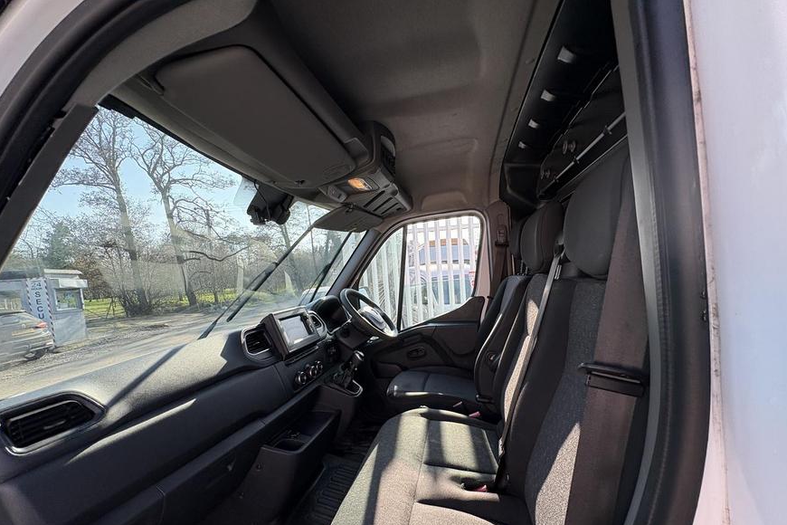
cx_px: 403
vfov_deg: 76.8
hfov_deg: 100.4
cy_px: 303
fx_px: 328
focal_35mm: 15
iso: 64
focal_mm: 2.22
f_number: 2.2
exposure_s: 1/368
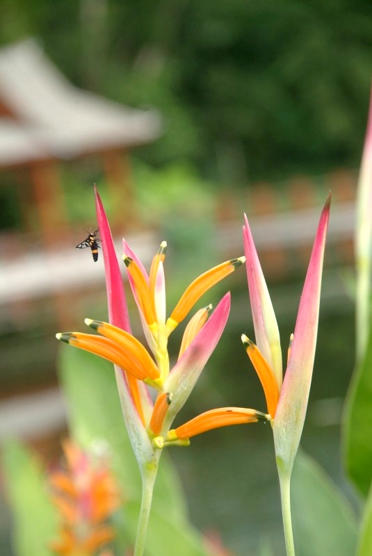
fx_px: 2691
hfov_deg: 7.9
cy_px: 278
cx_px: 186
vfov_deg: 11.8
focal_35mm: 174
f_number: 5.6
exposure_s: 1/350
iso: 800
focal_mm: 116
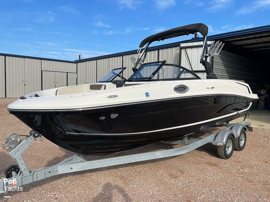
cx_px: 135
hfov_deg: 67.3
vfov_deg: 53.1
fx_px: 203
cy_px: 101
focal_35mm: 26
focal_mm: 4.2
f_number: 1.6
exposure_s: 1/3125
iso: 32
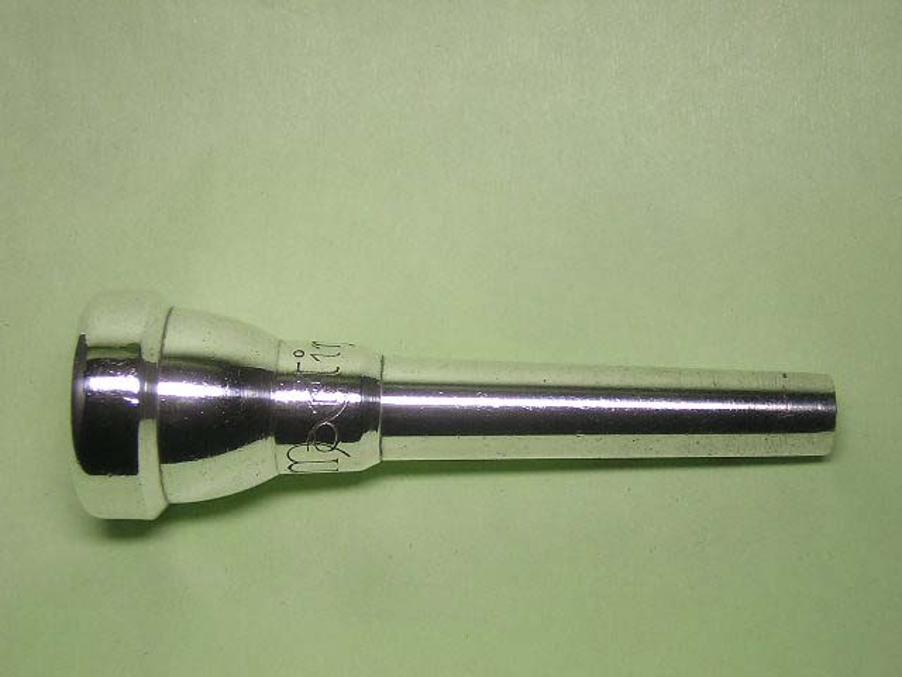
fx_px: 1720
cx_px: 451
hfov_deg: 29.4
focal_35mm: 66
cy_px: 338
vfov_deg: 22.3
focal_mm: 8.6
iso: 100
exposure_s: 1/47.3
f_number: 3.5
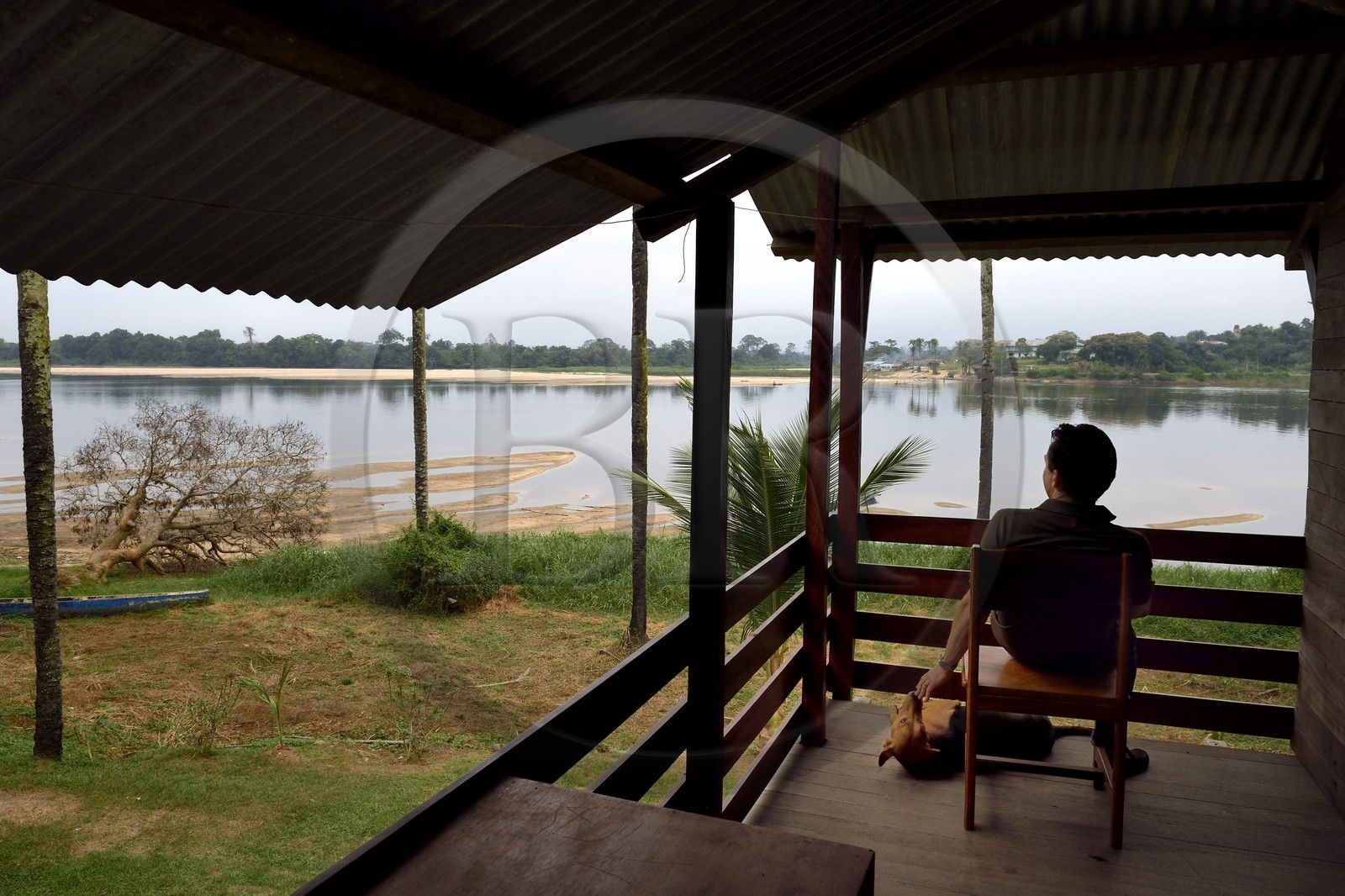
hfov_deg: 73.8
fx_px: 896
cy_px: 448
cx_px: 672
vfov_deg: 53.1
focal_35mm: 24
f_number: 11
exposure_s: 1/200
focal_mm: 24
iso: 800
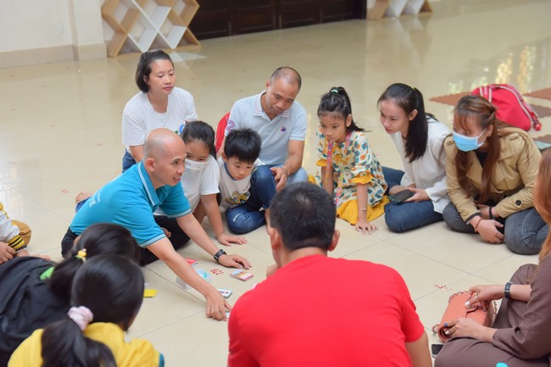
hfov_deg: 39.6
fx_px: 765
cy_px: 184
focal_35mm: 50
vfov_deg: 27.0
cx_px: 276
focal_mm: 50
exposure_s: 1/100
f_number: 3.5
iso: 800
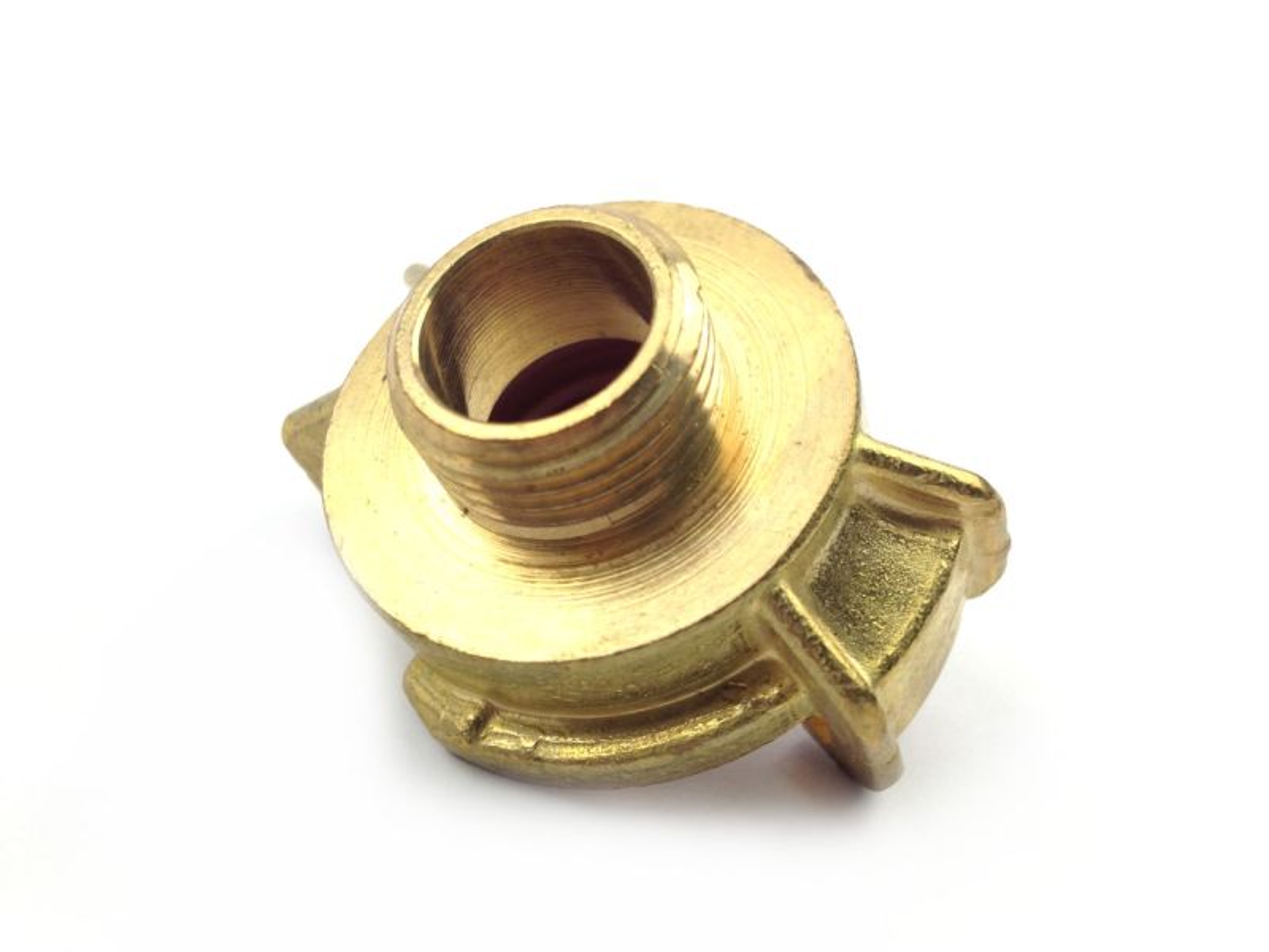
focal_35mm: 33
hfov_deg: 55.4
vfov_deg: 42.9
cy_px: 476
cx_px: 634
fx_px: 1210
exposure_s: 1/152
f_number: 2.4
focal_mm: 4.12
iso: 50
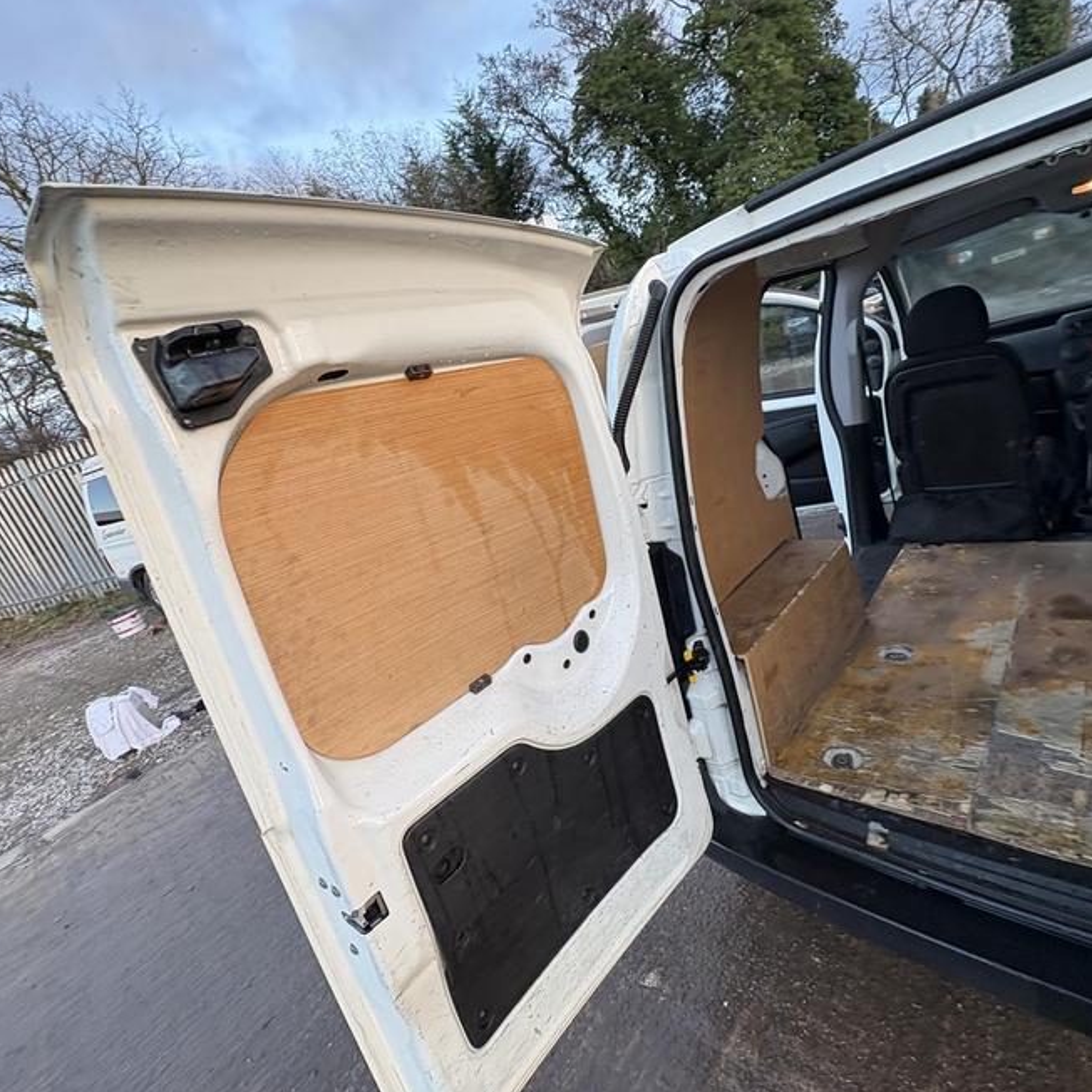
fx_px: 607
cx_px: 563
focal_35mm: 17
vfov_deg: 84.0
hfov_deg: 83.9
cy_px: 548
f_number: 2.2
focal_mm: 2.22
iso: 50
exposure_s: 1/99
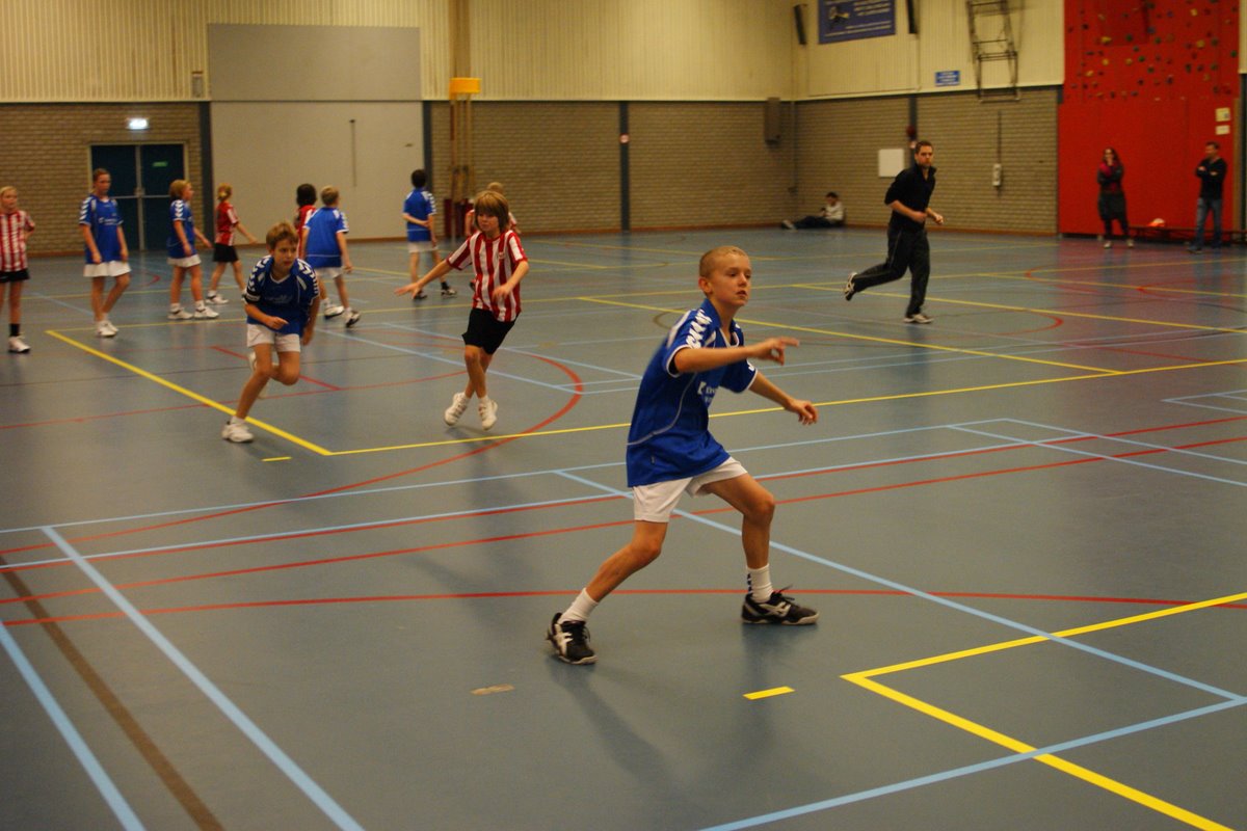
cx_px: 624
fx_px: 1455
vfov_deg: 31.9
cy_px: 416
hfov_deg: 46.4
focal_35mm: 42
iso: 800
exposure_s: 1/100
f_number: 2.8
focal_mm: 28
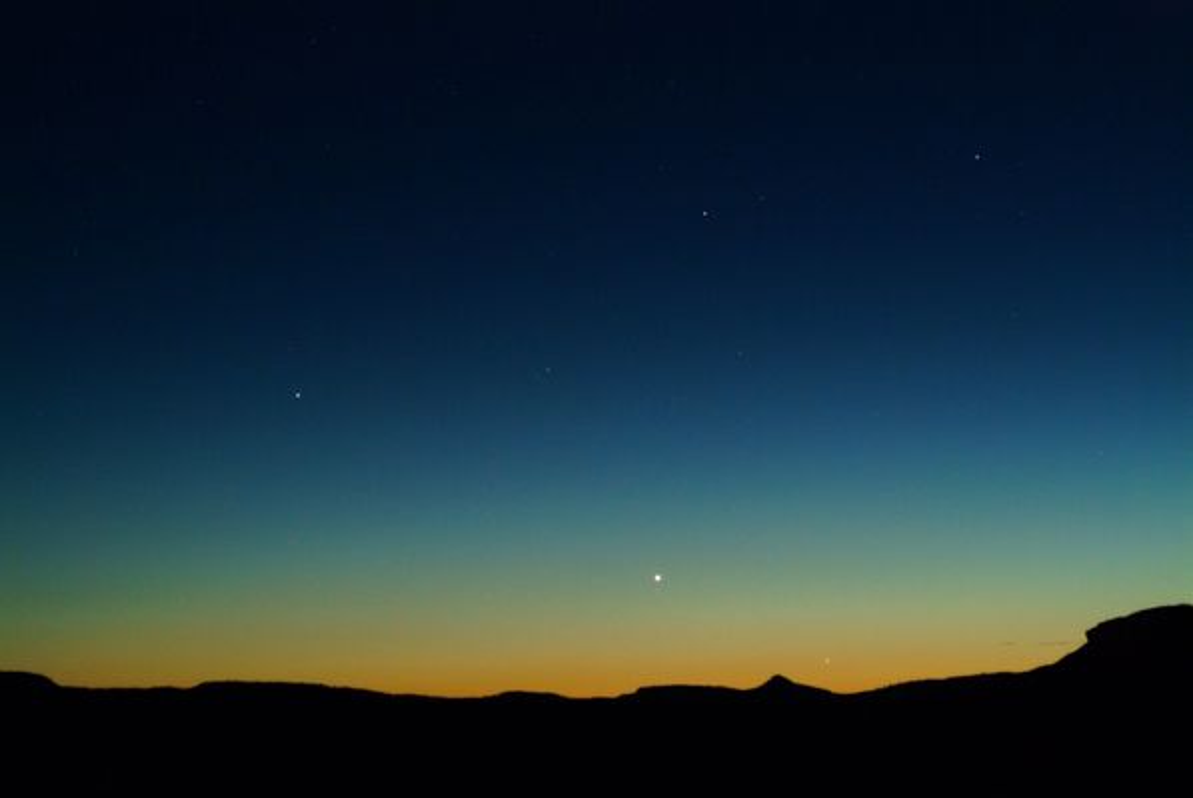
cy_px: 399
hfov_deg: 19.4
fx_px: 3482
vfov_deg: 13.1
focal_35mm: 105
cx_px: 596
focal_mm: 70
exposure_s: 1.5
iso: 400
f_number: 4.5
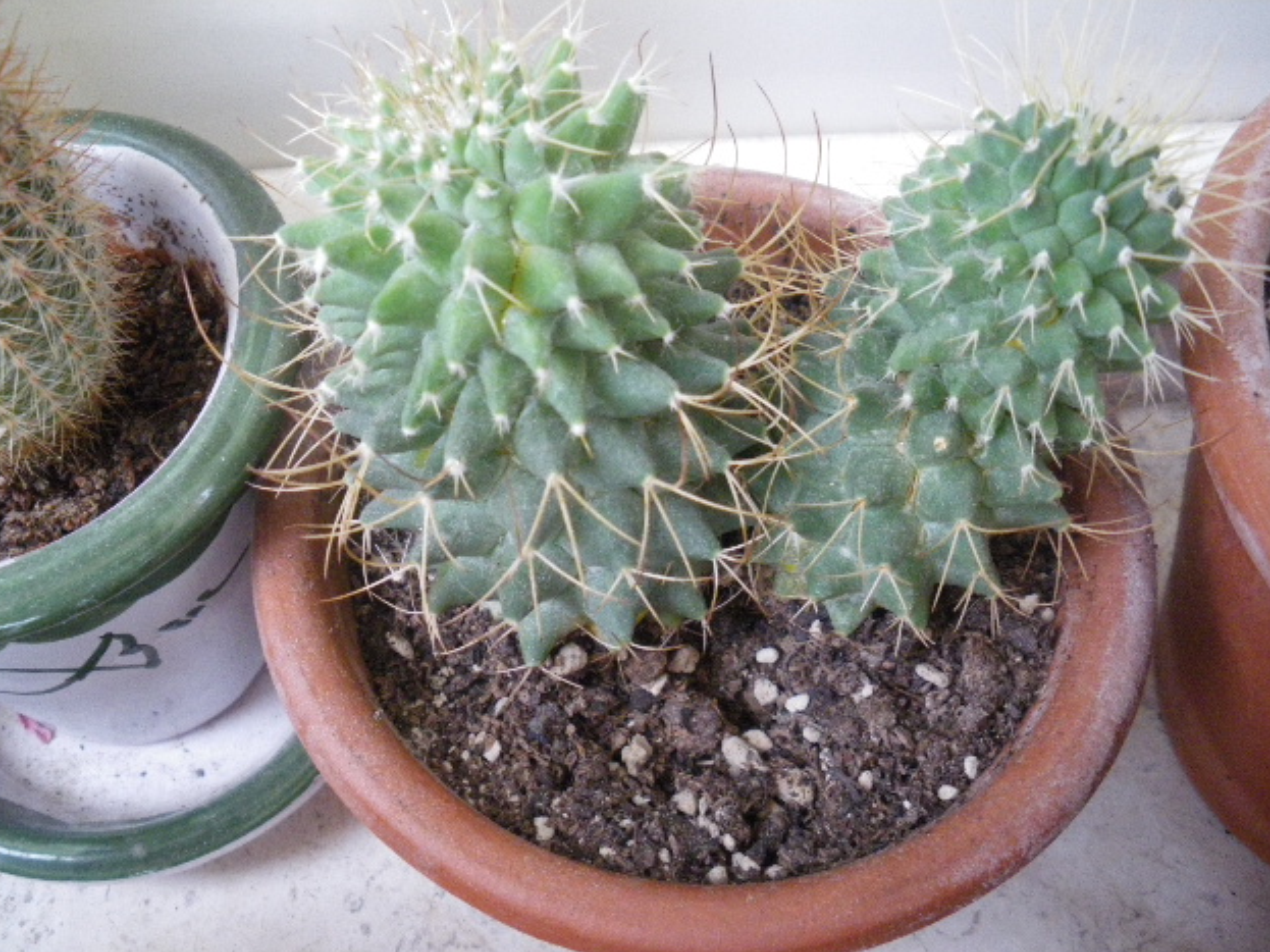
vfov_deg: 38.7
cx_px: 626
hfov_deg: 50.1
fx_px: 1357
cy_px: 487
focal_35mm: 37
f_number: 3.5
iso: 800
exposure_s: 1/30
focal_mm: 6.3
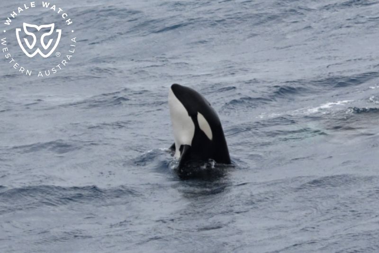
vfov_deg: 22.6
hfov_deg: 33.4
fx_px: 631
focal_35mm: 60
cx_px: 190
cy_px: 126
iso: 800
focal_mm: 60
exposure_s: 1/8000
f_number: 4.5
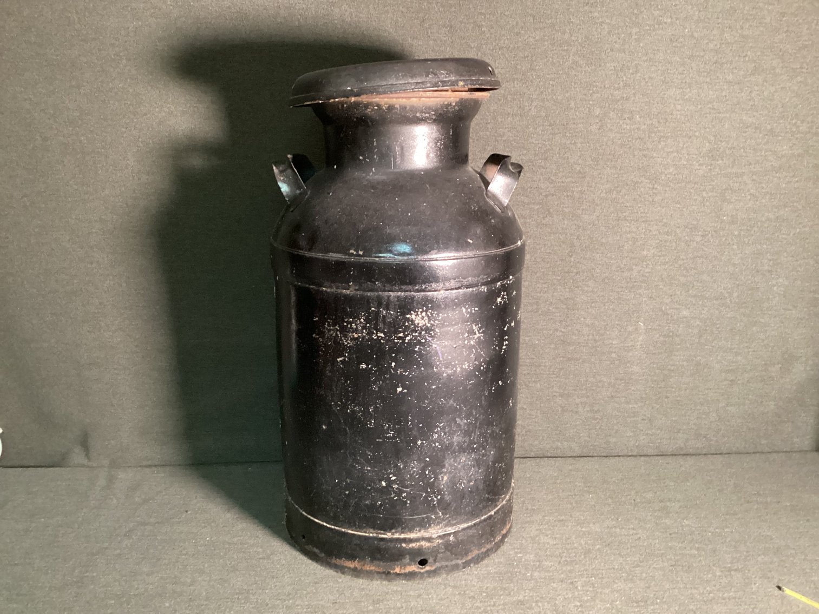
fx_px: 734
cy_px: 307
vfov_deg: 45.4
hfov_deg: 58.3
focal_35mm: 31
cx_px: 410
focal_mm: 3.3
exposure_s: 1/30
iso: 800
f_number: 2.4
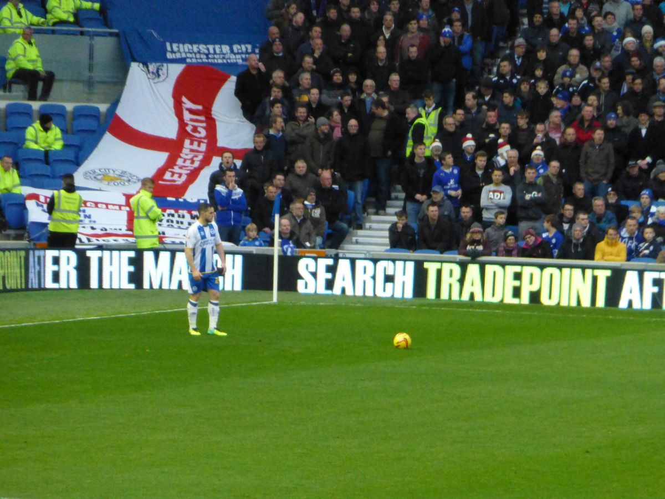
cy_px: 250
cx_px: 332
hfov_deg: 4.1
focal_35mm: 480
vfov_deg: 3.1
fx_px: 9221
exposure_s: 1/125
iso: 1600
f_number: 6.4
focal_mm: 86
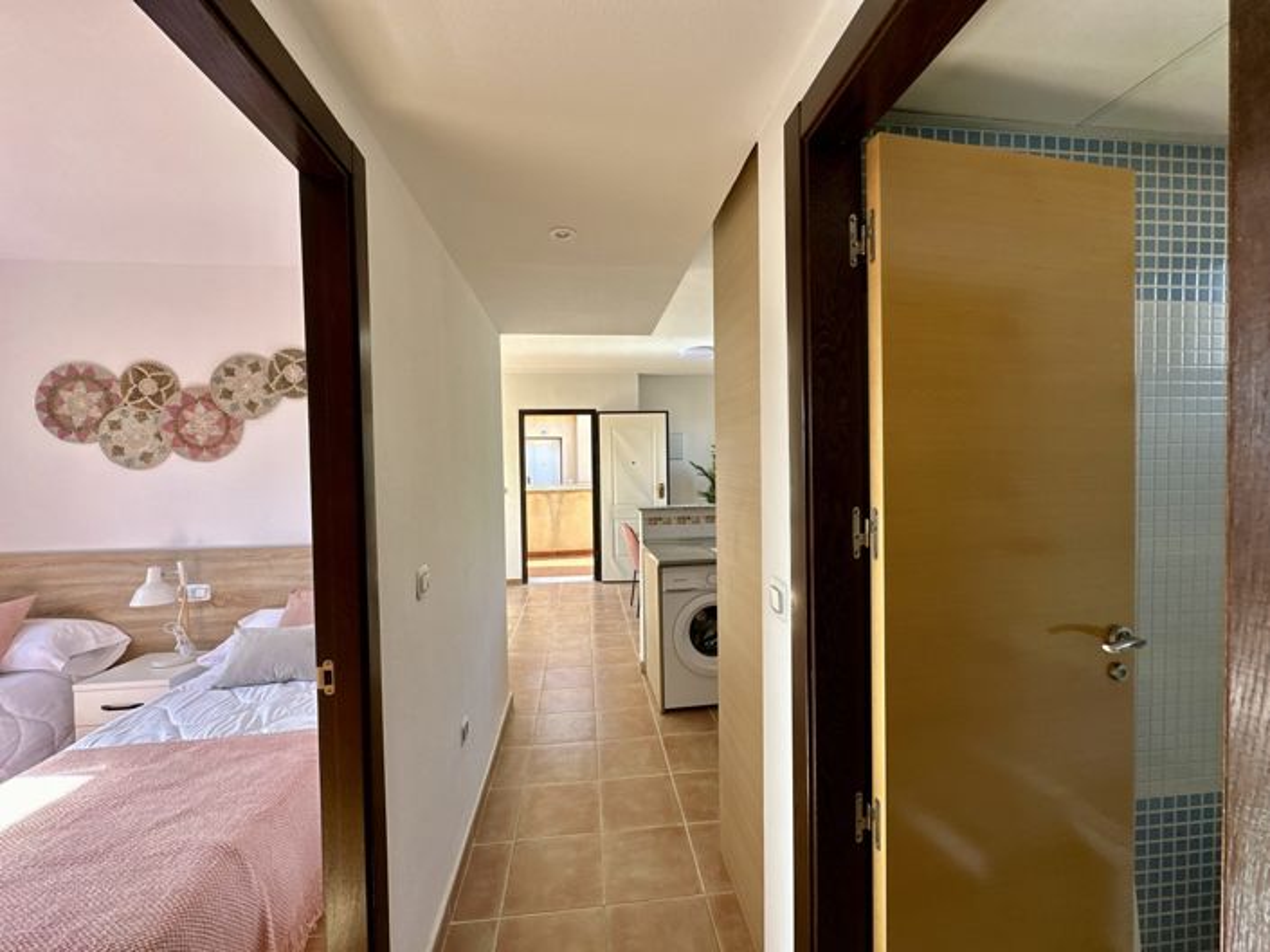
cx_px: 635
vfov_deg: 85.6
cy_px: 476
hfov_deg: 102.1
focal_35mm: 14
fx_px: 513
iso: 40
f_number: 2.2
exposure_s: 1/138
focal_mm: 2.22
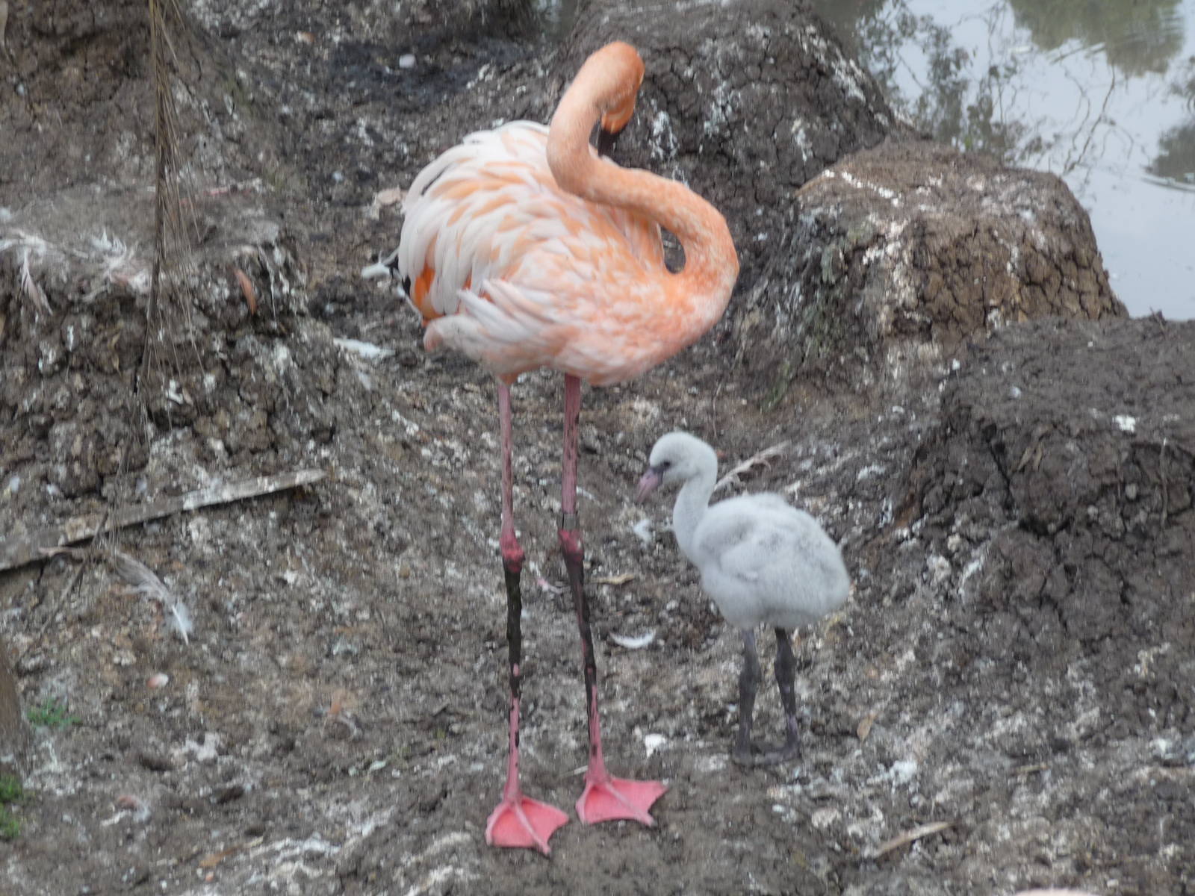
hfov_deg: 15.4
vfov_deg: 11.6
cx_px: 598
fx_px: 4419
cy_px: 448
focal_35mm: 128
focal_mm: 21.8
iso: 100
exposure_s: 1/125
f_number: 4.7
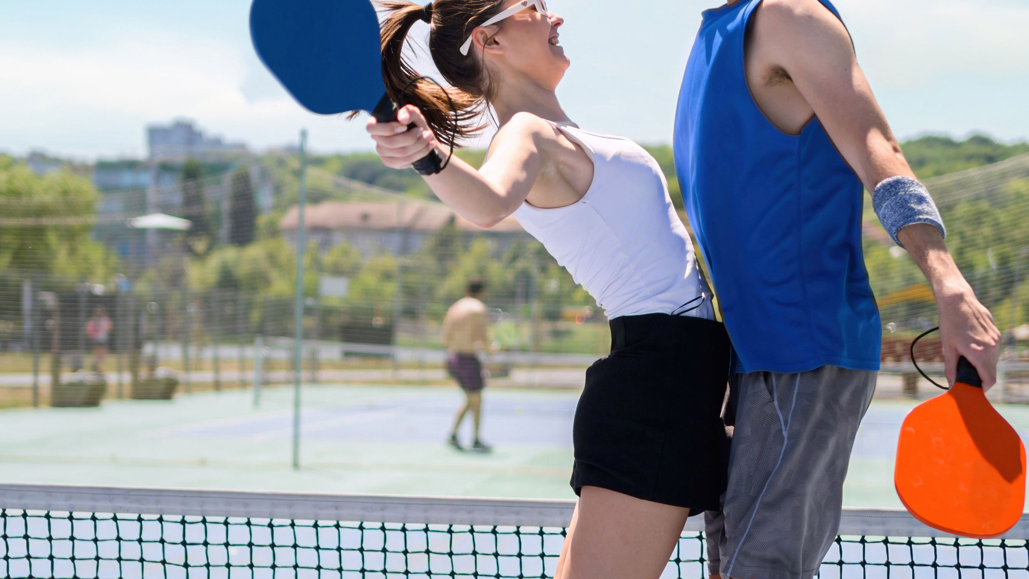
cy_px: 474
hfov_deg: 22.4
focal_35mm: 95
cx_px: 456
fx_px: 2592
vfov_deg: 12.7
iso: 100
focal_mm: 40
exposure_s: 1/4000
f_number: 2
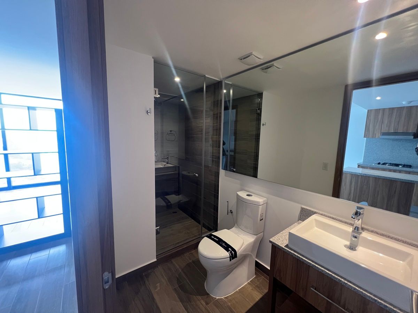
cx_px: 209
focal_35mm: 13
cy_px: 156
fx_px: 157
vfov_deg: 89.9
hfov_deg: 106.2
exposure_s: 1/60
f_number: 1.8
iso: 500
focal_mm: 1.57
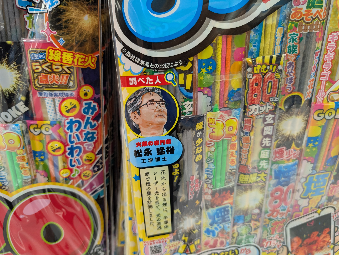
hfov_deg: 71.5
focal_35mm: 24
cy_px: 128
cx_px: 170
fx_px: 235
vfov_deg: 56.9
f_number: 1.68
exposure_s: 1/120
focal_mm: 6.9
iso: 200
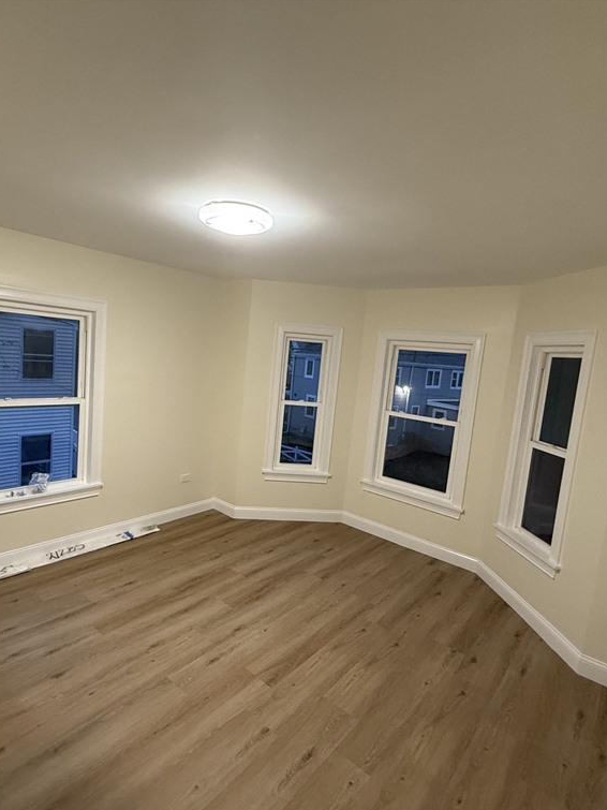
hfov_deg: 68.3
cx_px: 261
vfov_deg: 84.7
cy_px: 406
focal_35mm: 19
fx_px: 444
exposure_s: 1/60
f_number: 2.2
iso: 400
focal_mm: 2.22
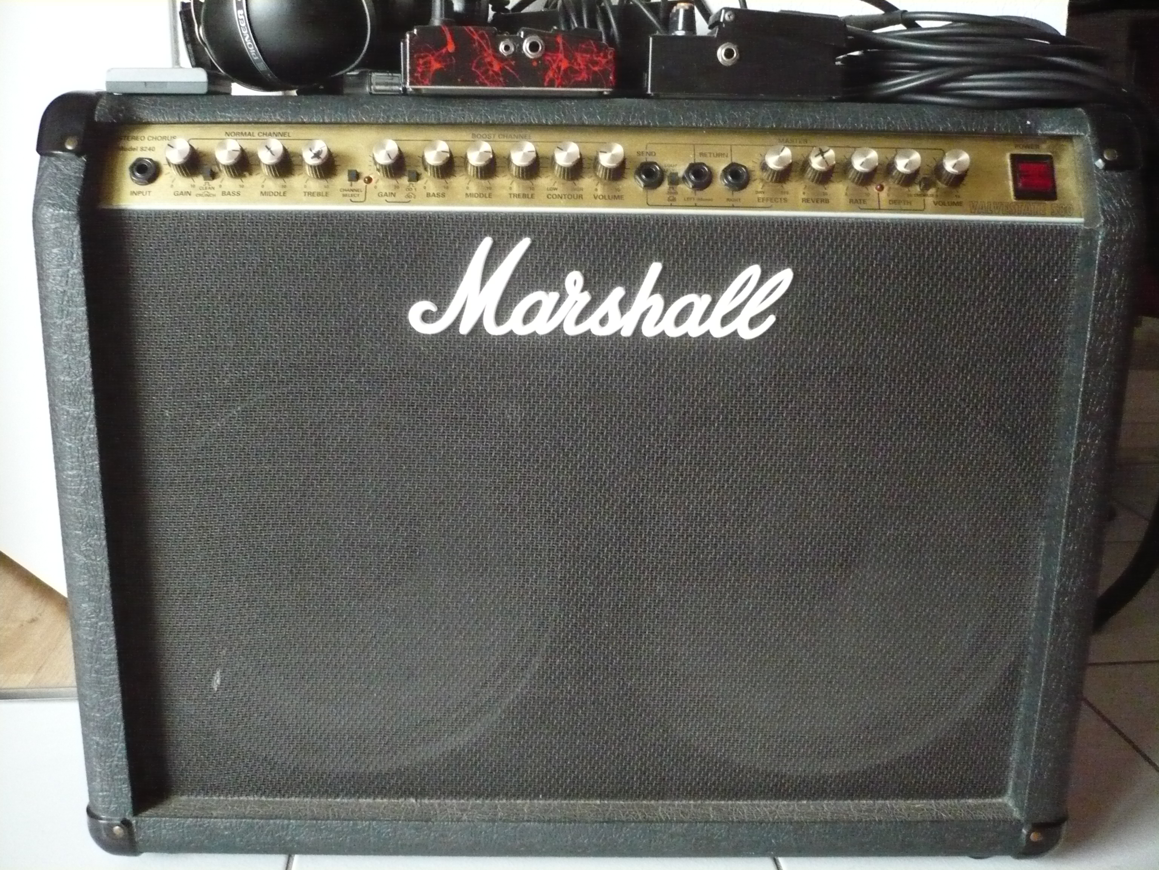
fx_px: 1172
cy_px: 435
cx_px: 580
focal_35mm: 35
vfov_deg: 40.7
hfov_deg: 52.6
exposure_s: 1/30
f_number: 2.8
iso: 1250
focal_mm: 5.8
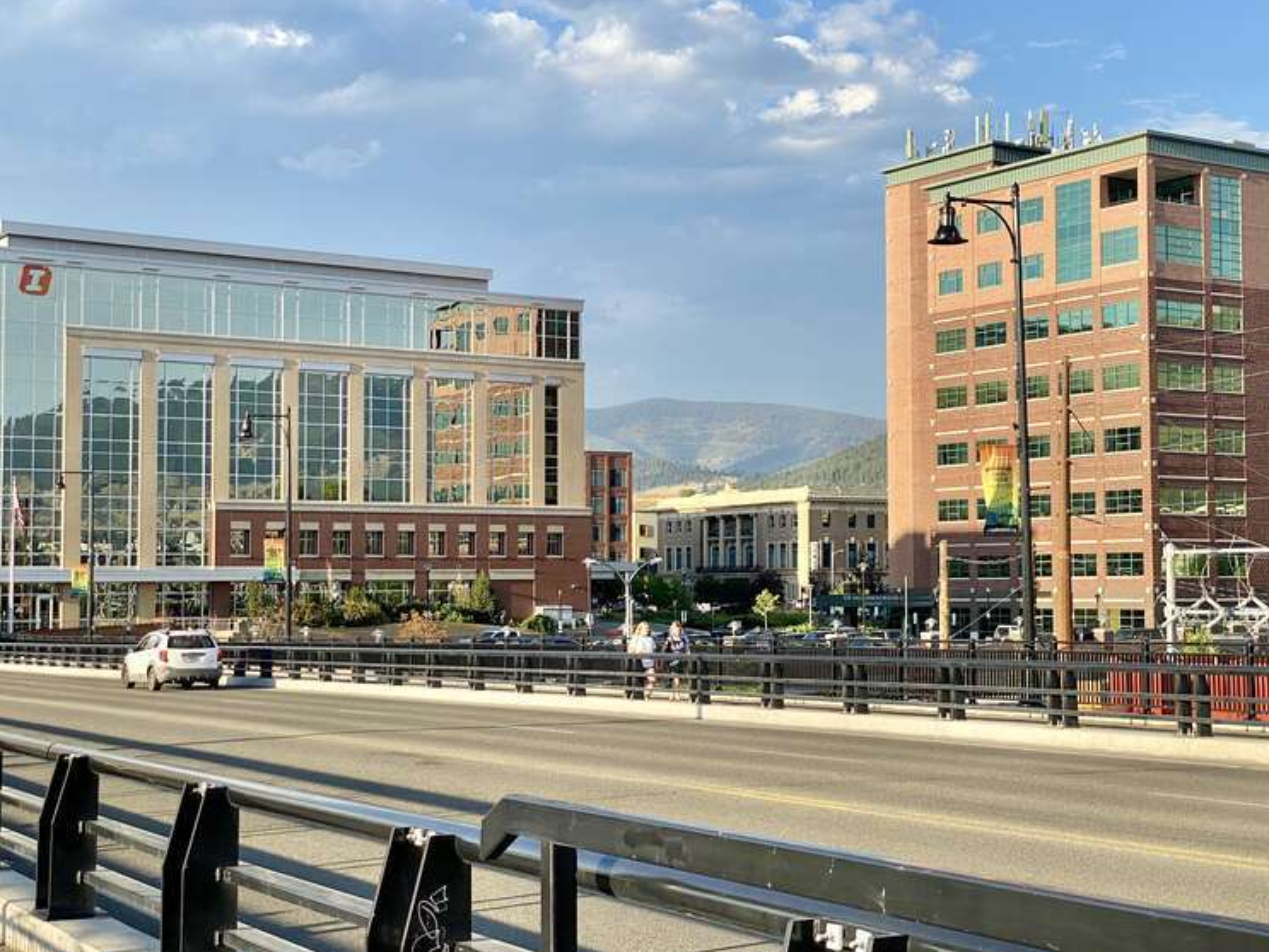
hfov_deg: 34.3
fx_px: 2053
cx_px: 681
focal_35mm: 56
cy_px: 479
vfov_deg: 26.1
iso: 20
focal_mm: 6
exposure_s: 1/786
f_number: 2
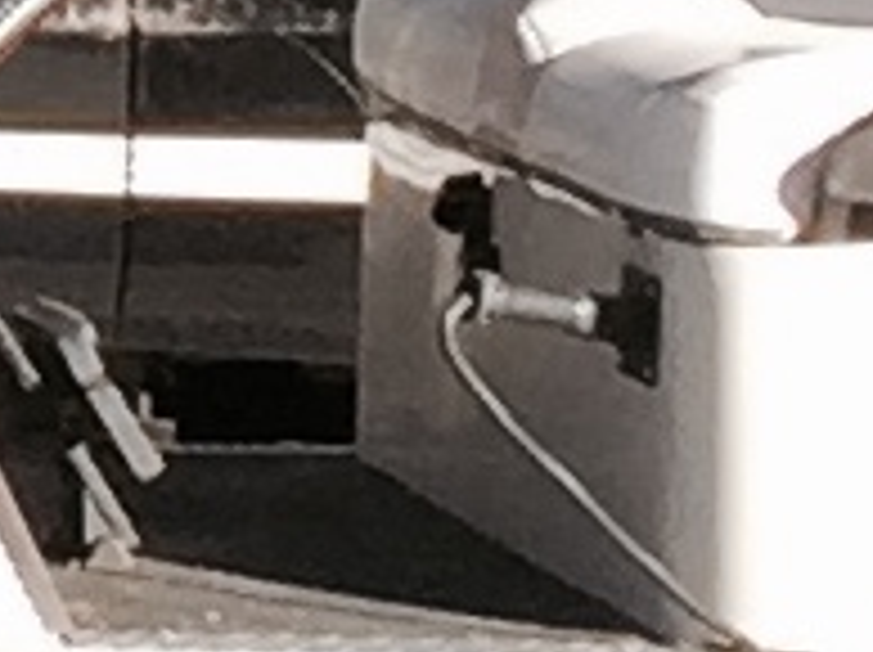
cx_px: 587
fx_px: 3400
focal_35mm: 135
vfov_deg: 10.8
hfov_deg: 14.6
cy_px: -126
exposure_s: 1/557
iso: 32
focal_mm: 4.15
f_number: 2.2
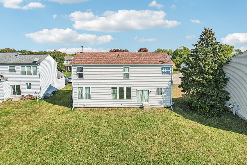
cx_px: 124
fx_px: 151
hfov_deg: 78.6
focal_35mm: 22
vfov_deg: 57.2
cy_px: 82
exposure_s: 1/3000
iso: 140
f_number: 2.8
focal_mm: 8.4
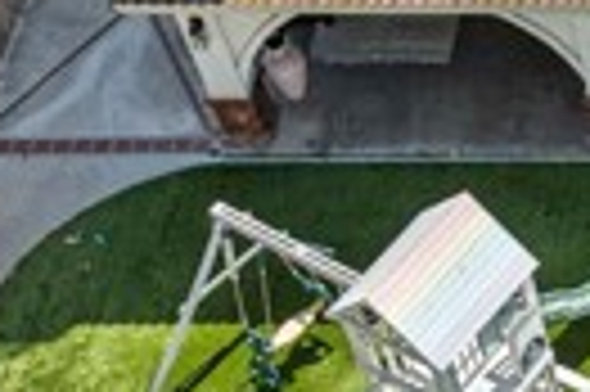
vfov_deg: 11.2
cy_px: 137
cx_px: 977
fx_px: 1997
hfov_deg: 15.1
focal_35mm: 122
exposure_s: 1/50
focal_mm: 12.3
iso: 110
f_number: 2.8
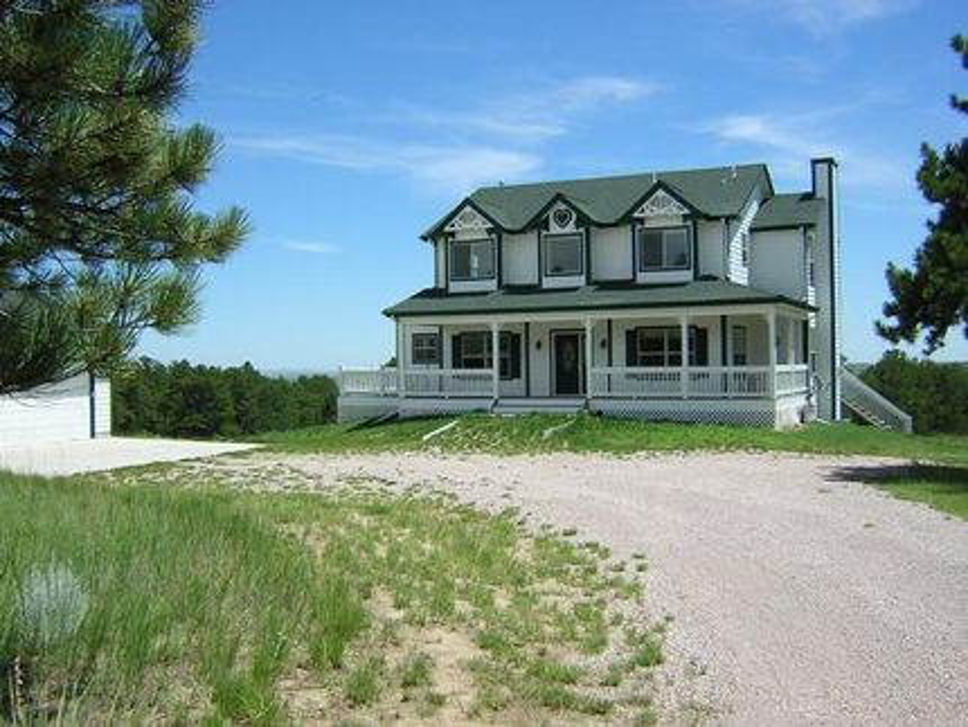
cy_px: 364
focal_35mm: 36
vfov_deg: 39.7
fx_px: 1007
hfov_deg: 51.3
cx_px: 484
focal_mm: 4.7
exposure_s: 1/366
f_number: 5.2
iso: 100
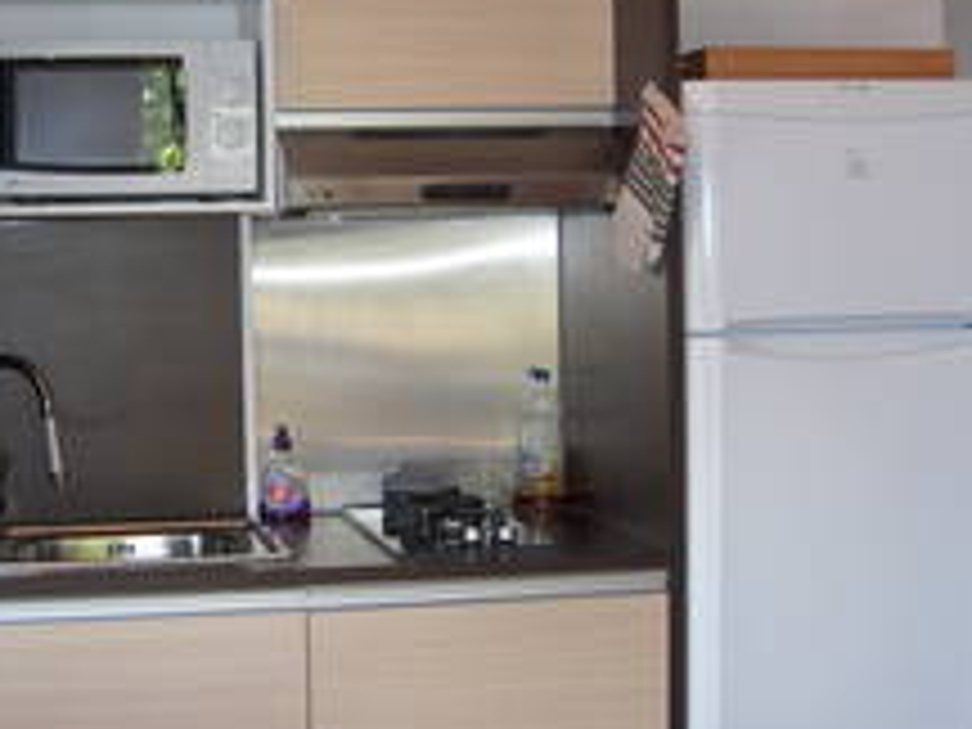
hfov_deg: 29.5
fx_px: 1825
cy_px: 324
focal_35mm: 65
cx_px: 288
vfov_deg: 22.6
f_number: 2.8
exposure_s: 1/60
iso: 100
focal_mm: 8
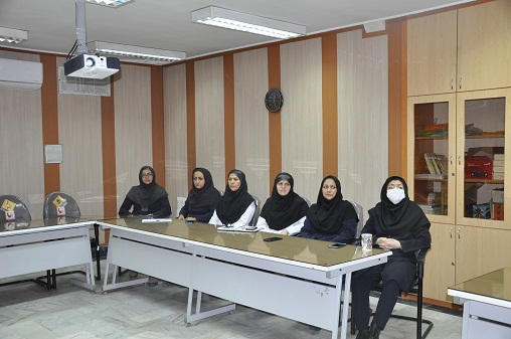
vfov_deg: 35.4
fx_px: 531
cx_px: 256
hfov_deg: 51.4
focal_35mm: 38
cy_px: 170
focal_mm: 25
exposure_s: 1/60
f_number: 4
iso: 800
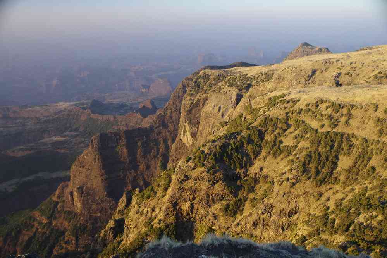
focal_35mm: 35
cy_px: 129
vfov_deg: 38.2
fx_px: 372
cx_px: 194
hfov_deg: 54.9
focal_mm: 23.1
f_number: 5.6
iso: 200
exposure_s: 1/50
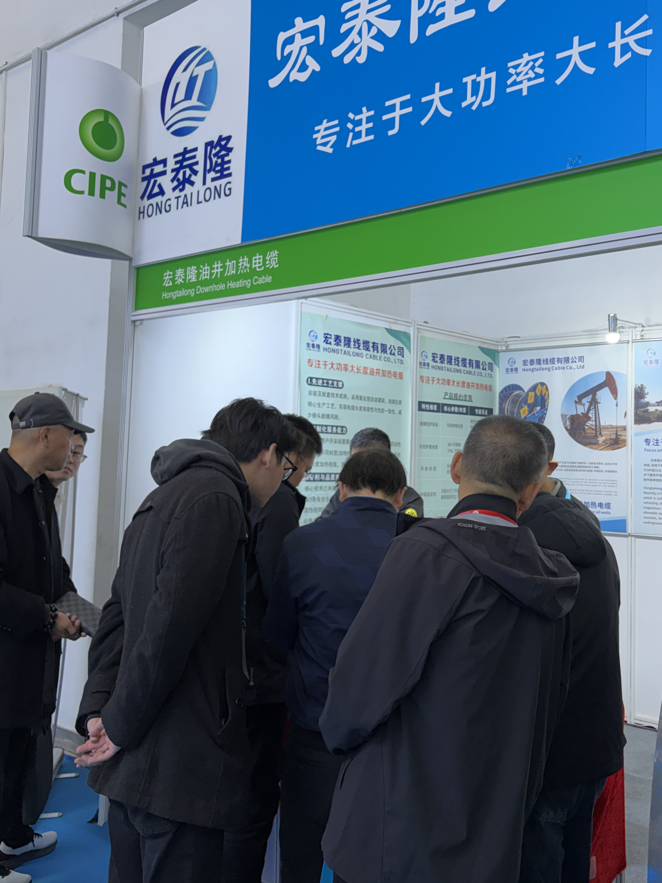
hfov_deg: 41.6
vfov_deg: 53.8
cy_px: 388
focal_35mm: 34
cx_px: 392
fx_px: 867
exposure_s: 1/100
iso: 64
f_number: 1.6
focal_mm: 5.96
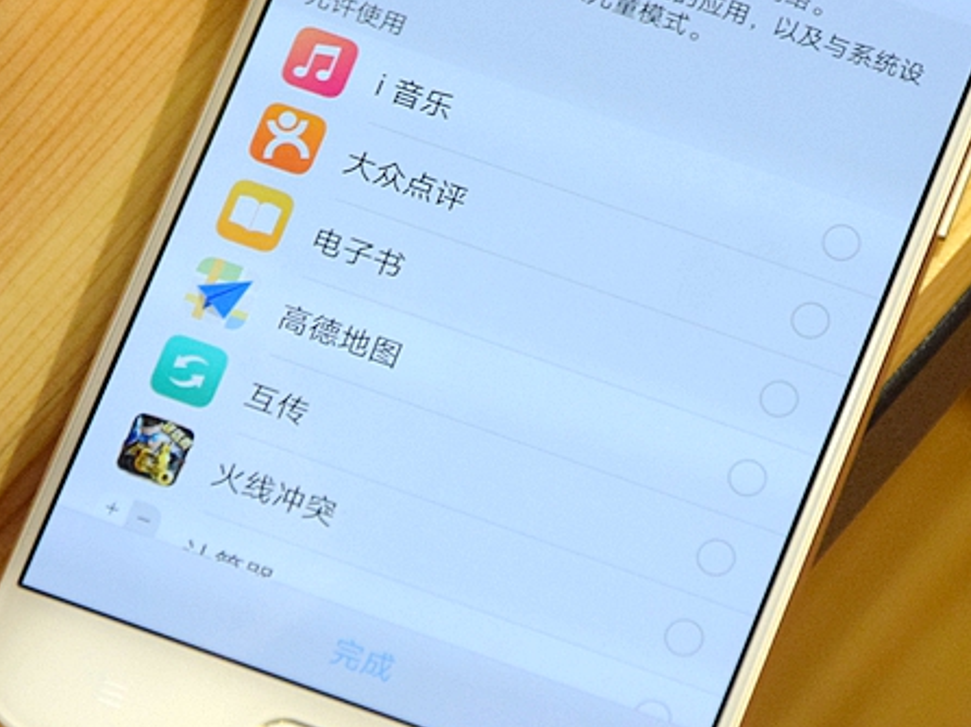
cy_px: 66
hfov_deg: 5.7
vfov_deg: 4.3
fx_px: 9759
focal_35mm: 348
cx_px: 544
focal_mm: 105
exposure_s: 1/125
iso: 1400
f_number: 5.6
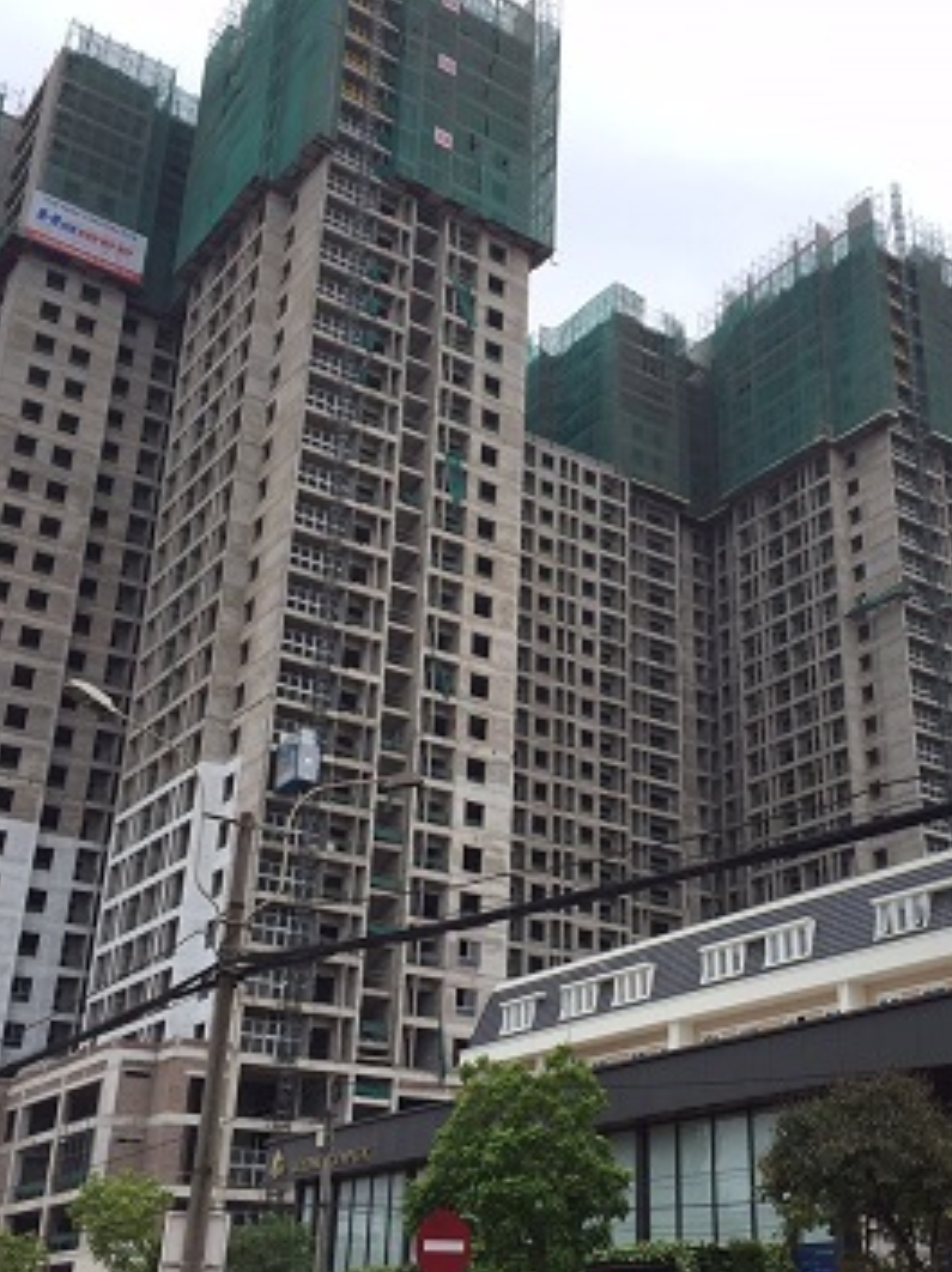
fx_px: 1505
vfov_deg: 45.8
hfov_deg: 34.8
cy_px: 659
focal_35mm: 41
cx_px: 636
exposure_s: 1/1130
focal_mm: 4.15
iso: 32
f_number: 2.2
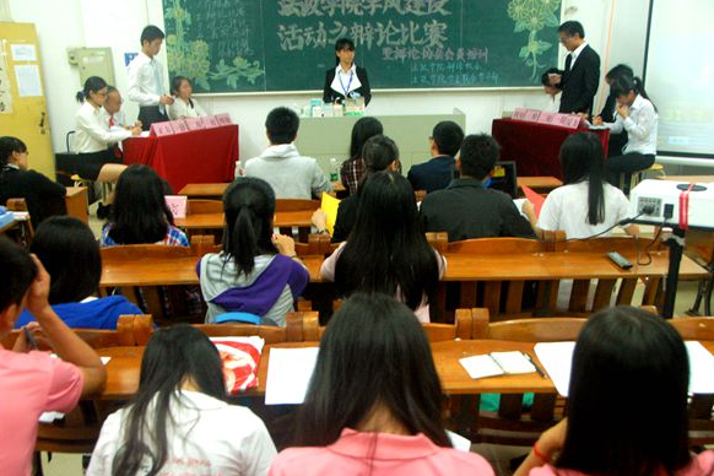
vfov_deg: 38.9
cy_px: 233
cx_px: 359
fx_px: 674
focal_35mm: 34
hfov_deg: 55.8
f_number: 3.8
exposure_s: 1/15
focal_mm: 22
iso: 1000
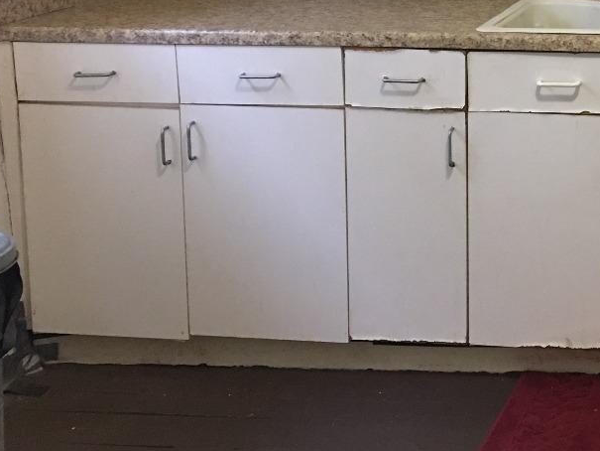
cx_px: 686
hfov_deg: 25.7
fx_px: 1196
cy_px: -13
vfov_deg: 20.5
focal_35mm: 69
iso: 80
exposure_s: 1/15
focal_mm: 4.15
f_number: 2.2
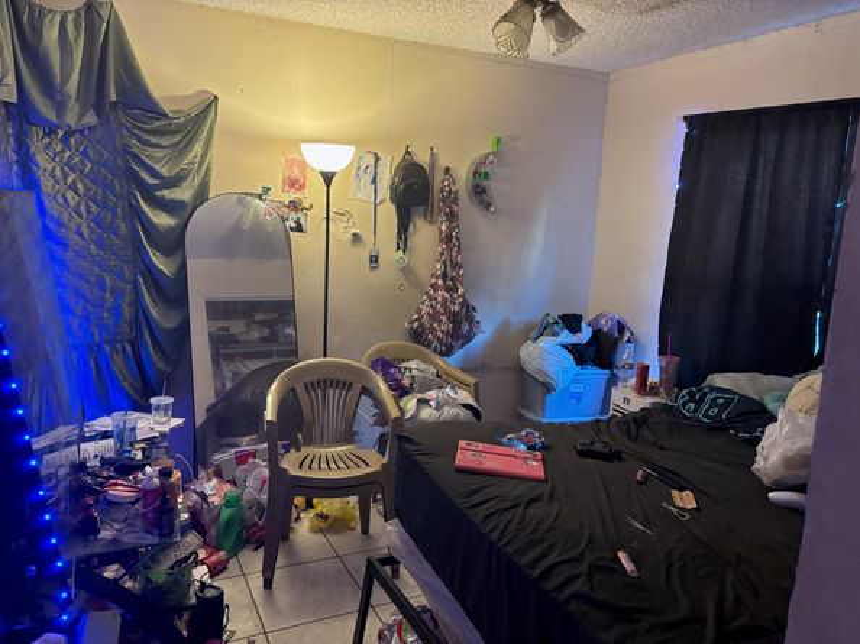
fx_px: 646
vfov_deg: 53.0
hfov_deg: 67.3
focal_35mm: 26
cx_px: 430
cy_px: 322
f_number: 1.6
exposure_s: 1/60
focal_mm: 5.96
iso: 500
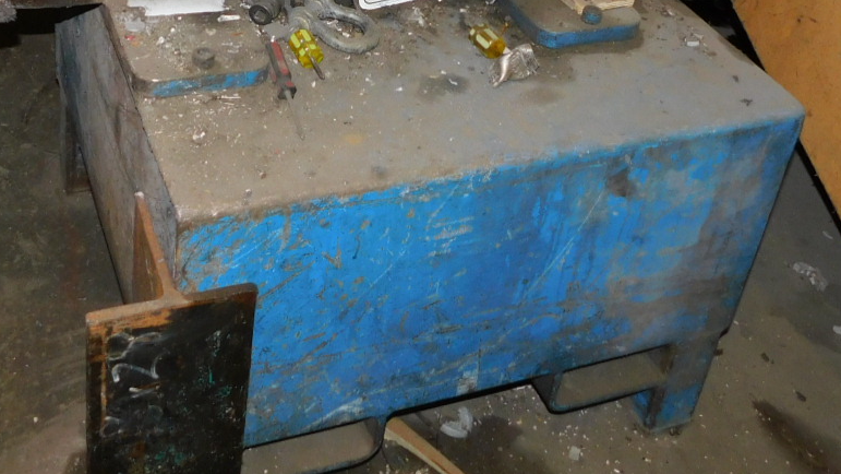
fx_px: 1160
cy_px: -56
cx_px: 328
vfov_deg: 21.8
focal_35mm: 52
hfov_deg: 39.7
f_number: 3
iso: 200
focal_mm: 4
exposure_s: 1/30
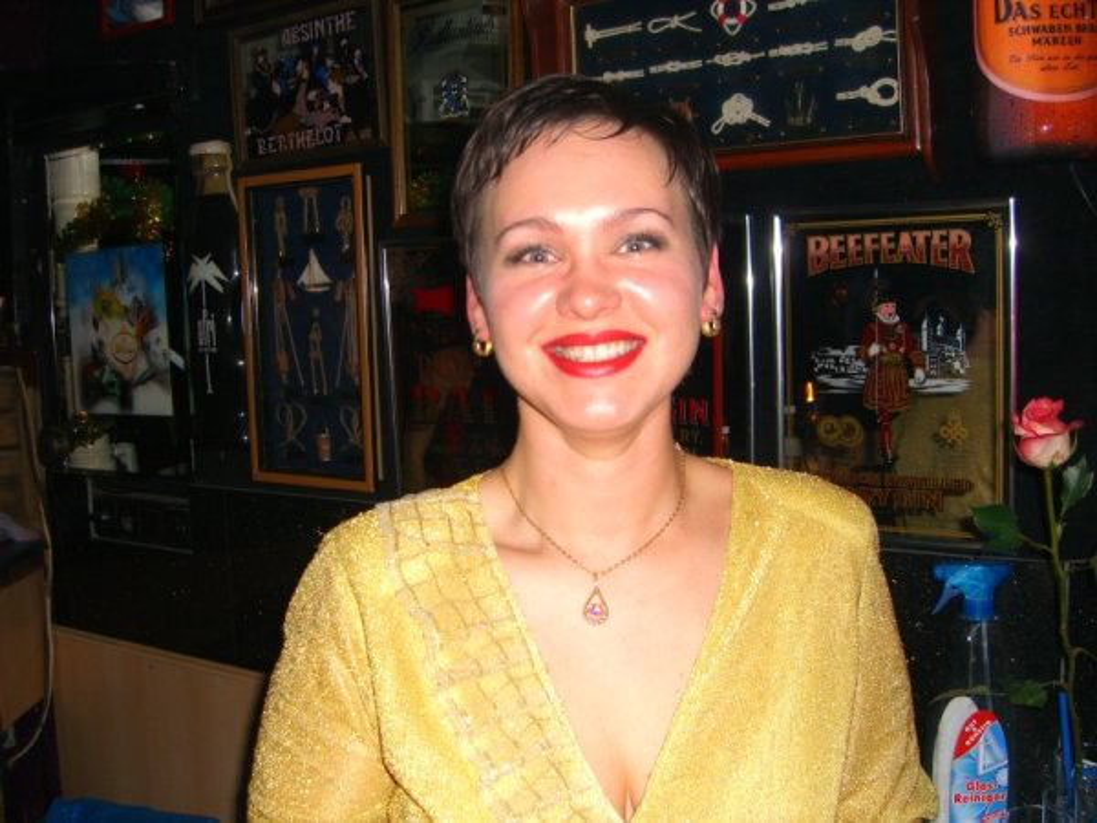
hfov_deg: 49.0
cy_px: 412
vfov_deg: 37.7
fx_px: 1204
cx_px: 548
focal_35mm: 38
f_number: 2.8
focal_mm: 7.9
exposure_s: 1/60
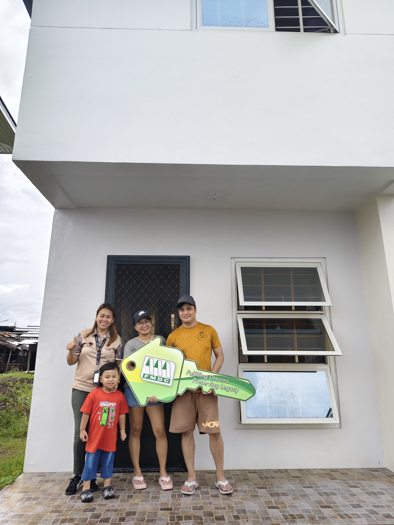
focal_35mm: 23
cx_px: 197
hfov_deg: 58.9
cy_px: 262
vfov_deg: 73.9
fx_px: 349
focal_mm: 5.56
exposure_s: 1/248
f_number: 1.88
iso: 61
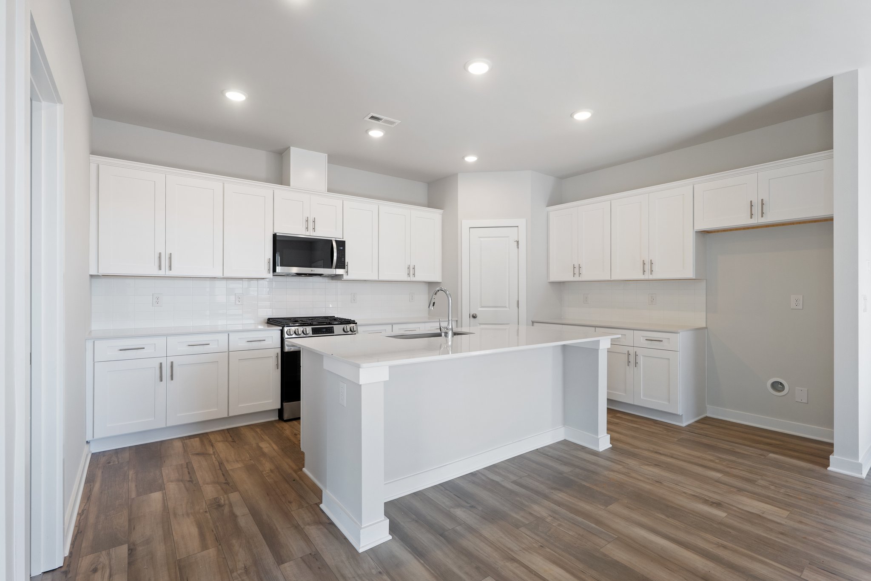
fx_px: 387
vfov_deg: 73.7
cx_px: 436
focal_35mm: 16
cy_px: 290
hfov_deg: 96.7
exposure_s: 1/8
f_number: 8
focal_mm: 16
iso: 640
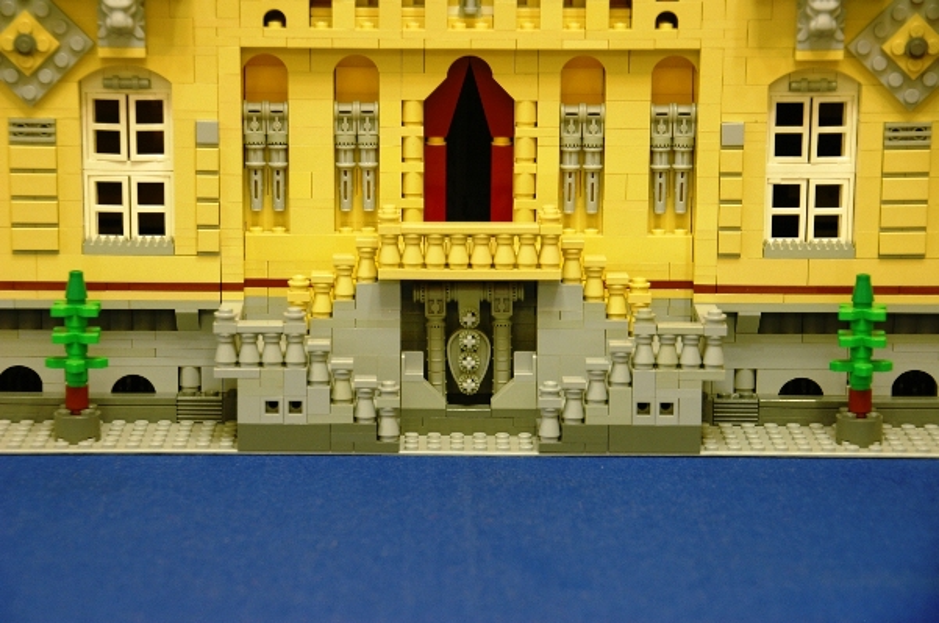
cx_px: 470
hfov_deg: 17.5
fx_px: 3048
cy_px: 312
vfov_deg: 11.7
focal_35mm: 117
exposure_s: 1/3
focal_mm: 78
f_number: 5.3
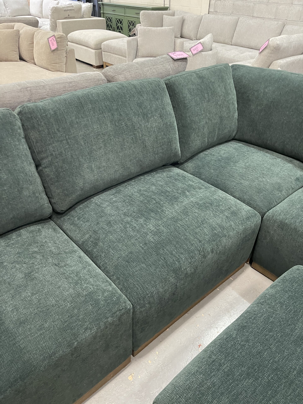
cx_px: 152
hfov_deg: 54.9
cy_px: 202
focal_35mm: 25
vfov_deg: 69.4
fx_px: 292
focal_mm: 5.1
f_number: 1.6
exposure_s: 1/60
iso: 500
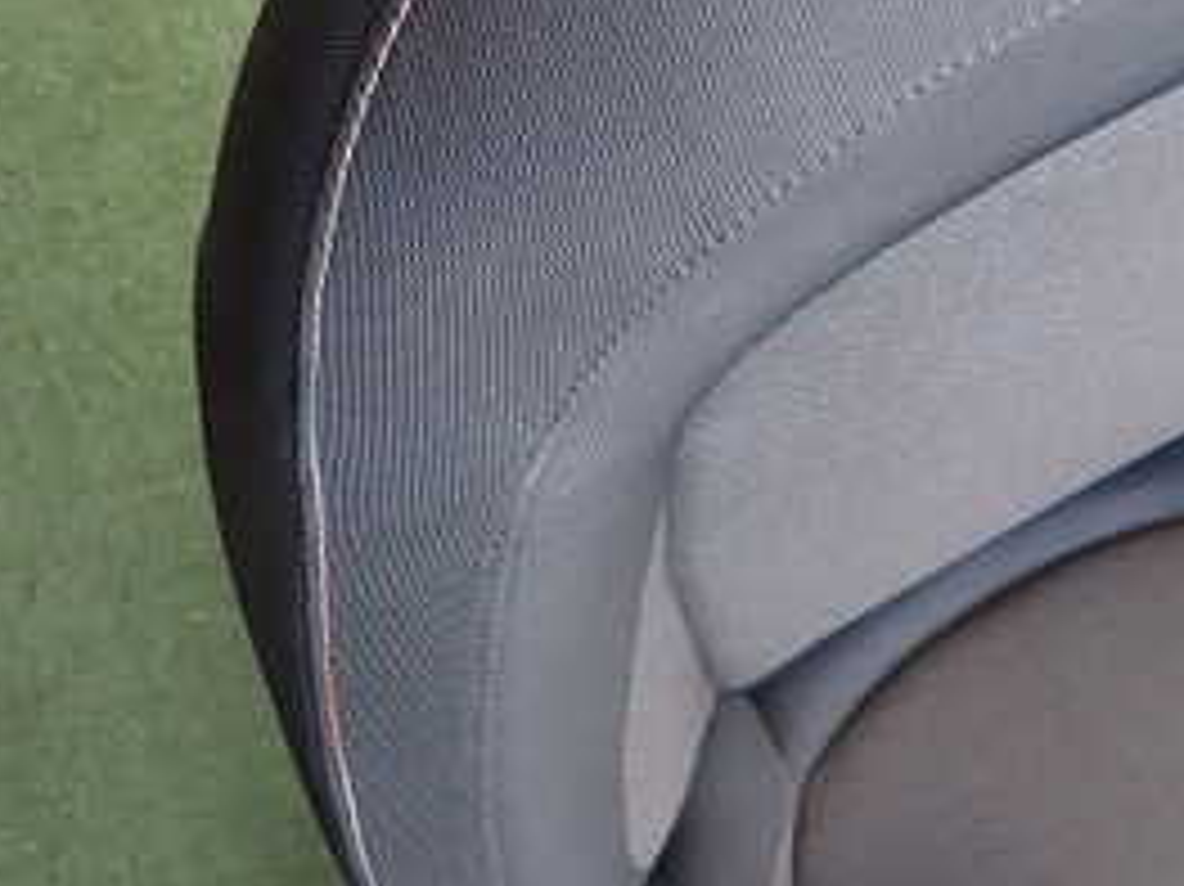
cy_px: -40
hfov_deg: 32.4
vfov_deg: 24.3
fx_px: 1949
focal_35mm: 57
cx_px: 1026
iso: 200
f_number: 2
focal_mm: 4.5
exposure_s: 1/80
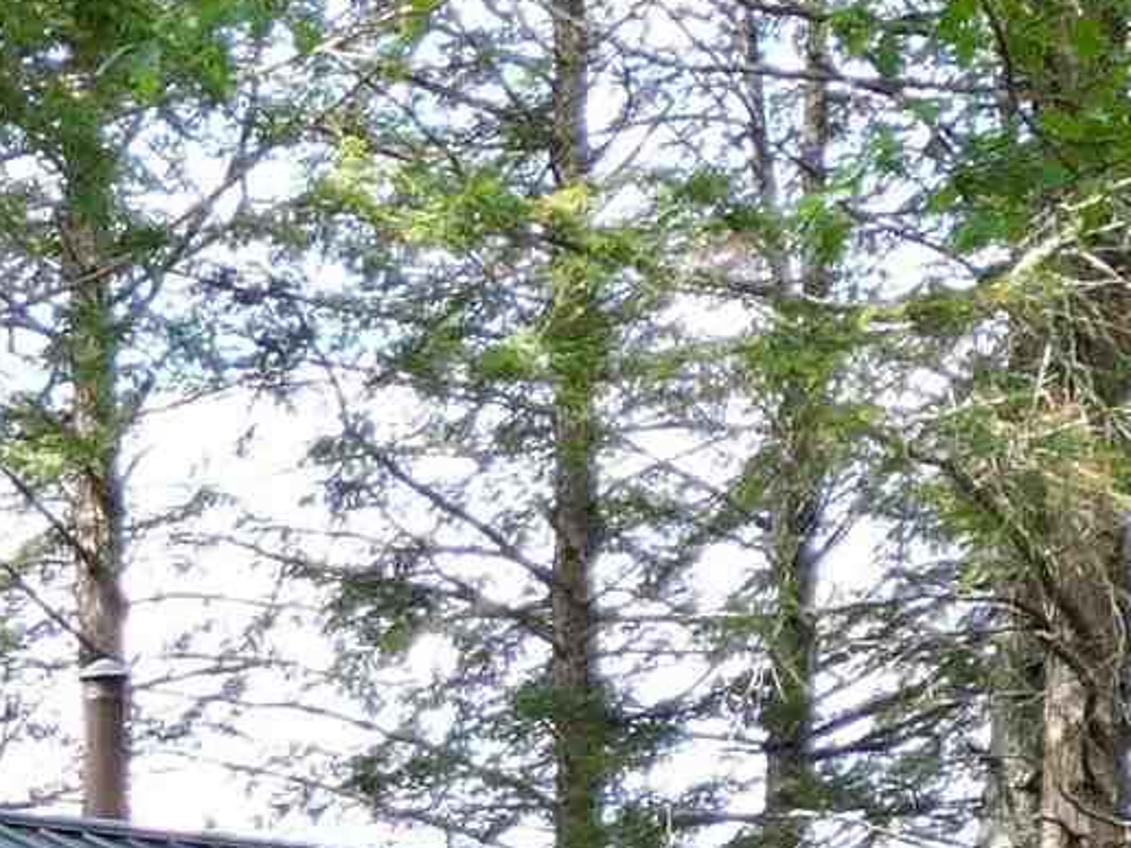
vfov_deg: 10.1
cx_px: -570
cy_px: 1212
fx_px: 4672
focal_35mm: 143
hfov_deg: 13.0
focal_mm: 6.72
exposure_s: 1/240
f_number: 1.7
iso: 110
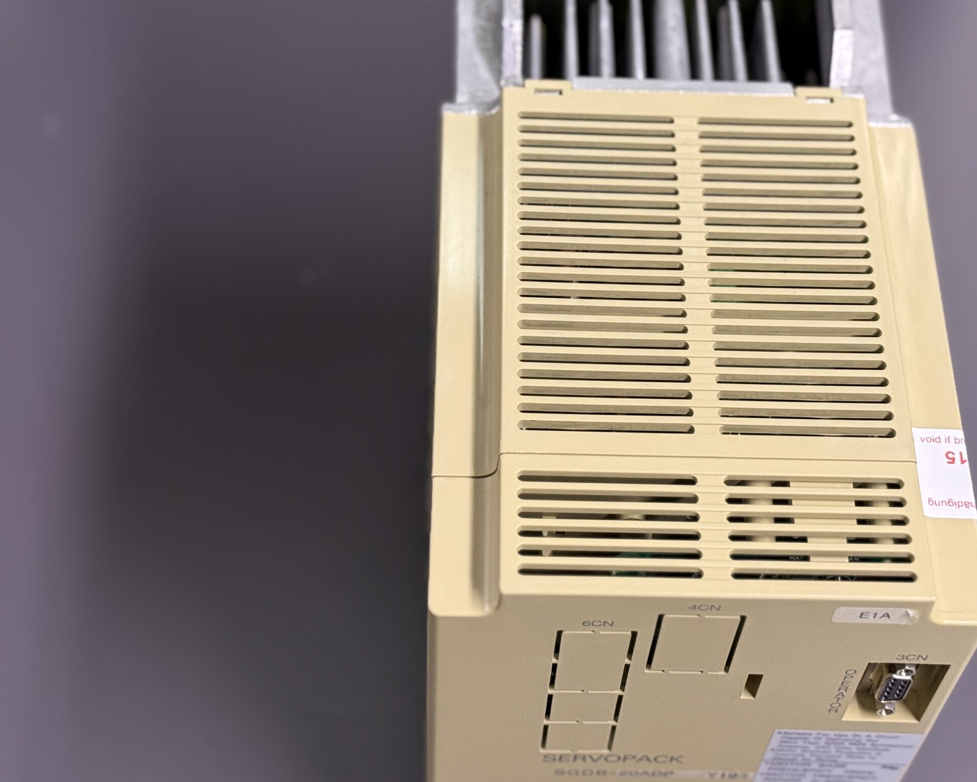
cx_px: 571
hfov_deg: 30.4
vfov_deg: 24.6
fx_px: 1793
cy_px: 323
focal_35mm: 62
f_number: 1.78
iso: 250
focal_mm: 6.76
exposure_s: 1/50
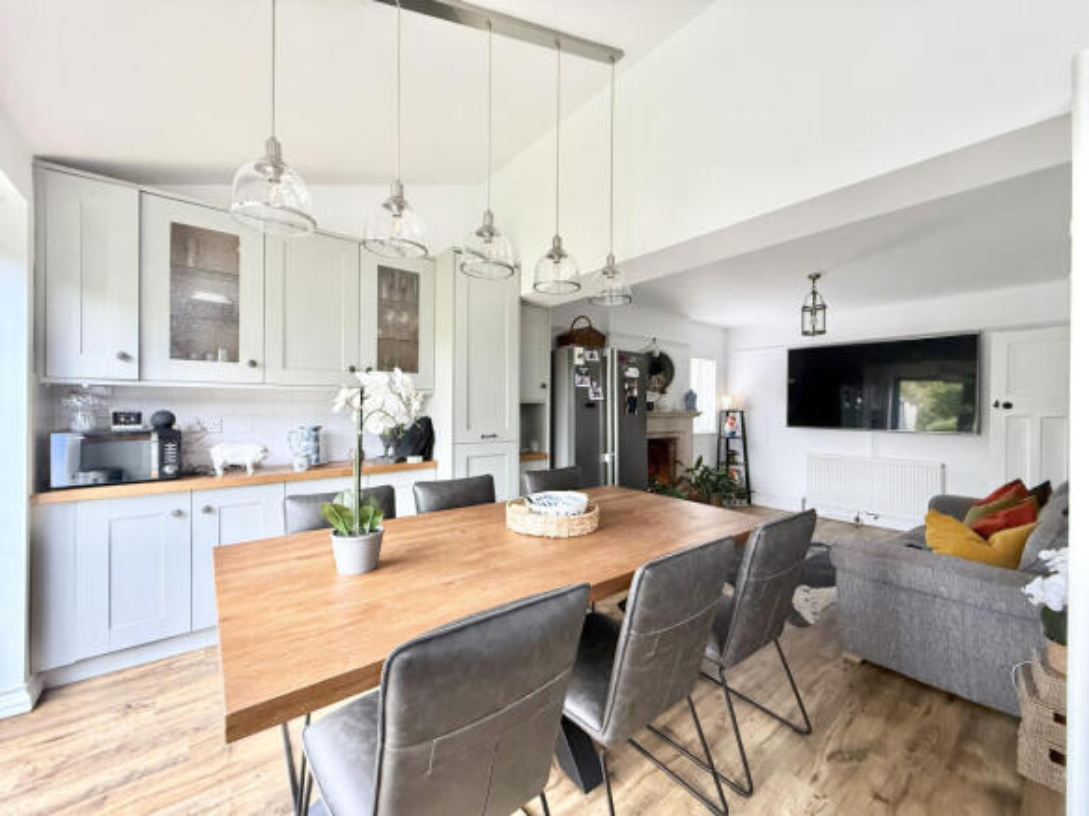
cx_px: 544
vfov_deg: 85.7
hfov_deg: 102.1
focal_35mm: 14
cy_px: 408
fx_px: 440
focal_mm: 2.22
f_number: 2.2
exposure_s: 1/99
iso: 320
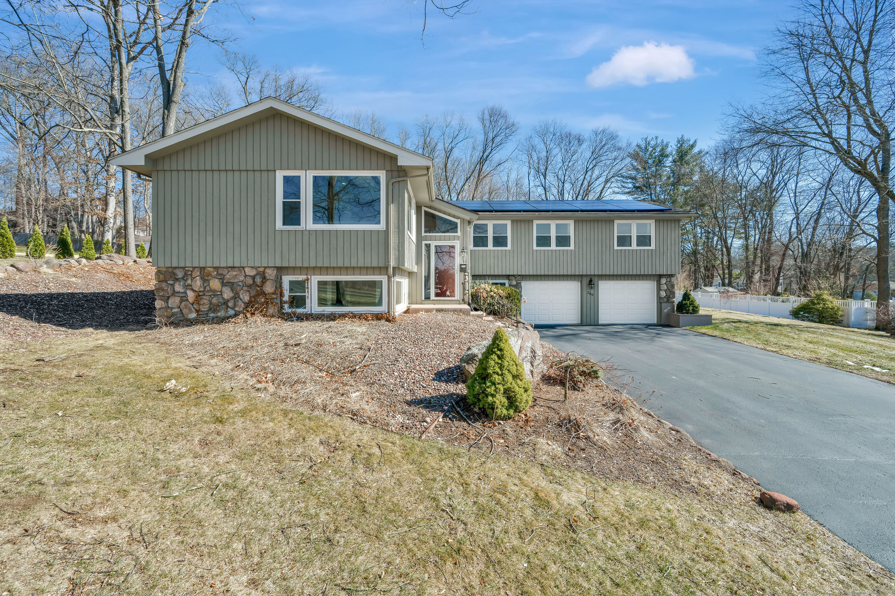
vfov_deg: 81.2
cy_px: 298
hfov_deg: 104.3
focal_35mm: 14
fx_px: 348
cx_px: 448
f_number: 9
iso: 250
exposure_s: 1/640
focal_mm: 14
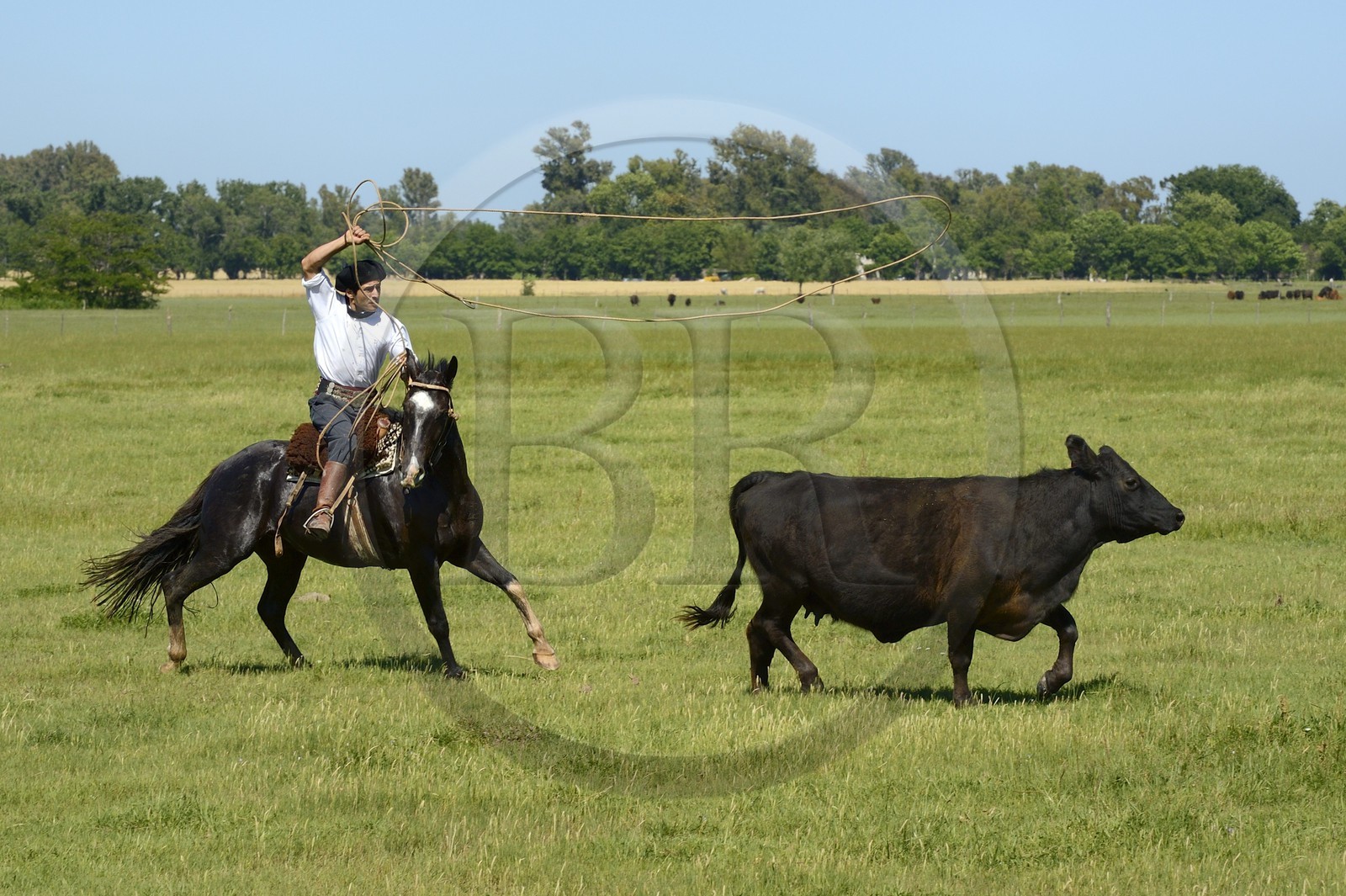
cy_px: 448
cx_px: 673
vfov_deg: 11.0
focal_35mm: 125
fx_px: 4671
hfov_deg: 16.4
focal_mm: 125
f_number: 11
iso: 400
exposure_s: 1/800
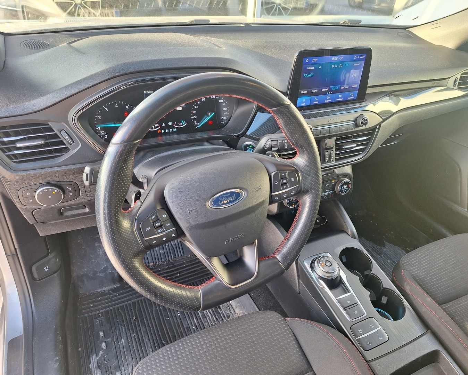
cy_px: 188
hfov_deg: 70.3
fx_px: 332
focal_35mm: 24
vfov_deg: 58.8
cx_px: 233
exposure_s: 1/100
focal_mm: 5.54
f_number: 1.8
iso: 64
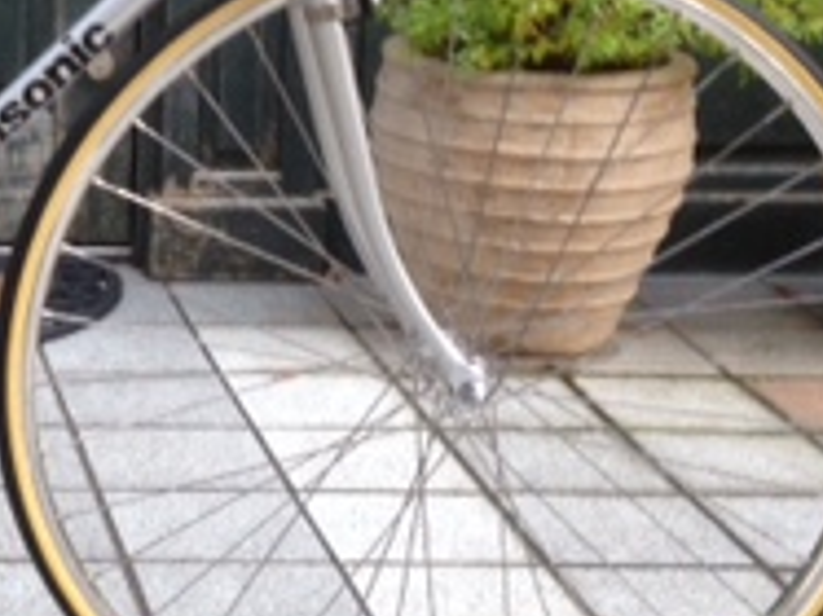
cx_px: -211
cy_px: 119
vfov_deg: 13.0
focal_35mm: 113
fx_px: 2685
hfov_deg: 16.6
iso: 64
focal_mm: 4.12
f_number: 2.4
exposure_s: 1/60
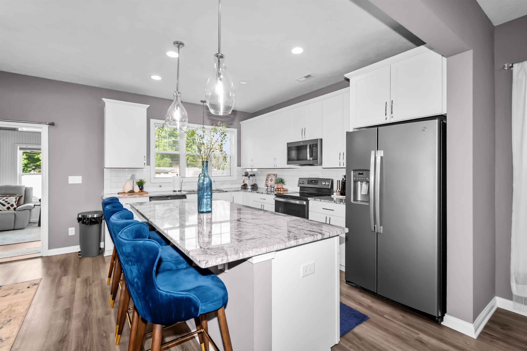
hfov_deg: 100.4
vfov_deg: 77.3
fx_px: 220
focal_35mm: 15
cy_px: 176
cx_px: 264
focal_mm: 10
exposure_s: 1/160
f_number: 4.5
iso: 500
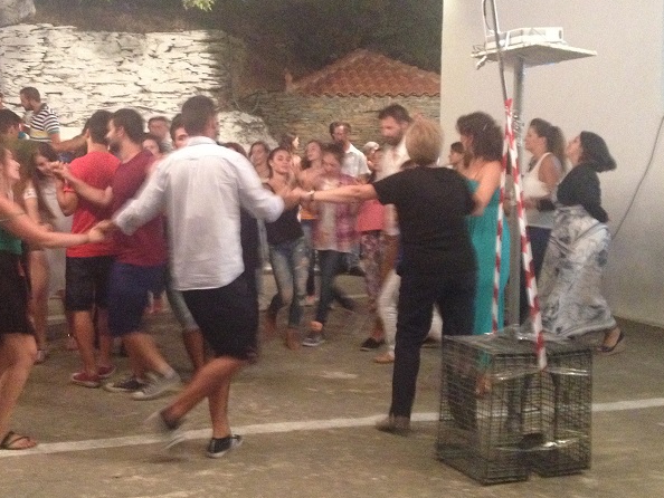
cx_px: 253
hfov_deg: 36.0
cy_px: 209
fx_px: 1017
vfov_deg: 27.5
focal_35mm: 53
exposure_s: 1/15
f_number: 2.4
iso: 500
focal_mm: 4.28
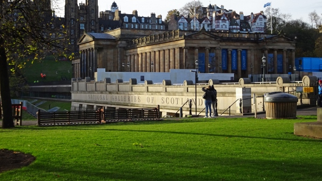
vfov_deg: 21.0
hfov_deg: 36.6
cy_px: 73
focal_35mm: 57
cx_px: 162
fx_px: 487
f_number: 4.5
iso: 80
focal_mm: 8.84
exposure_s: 1/200
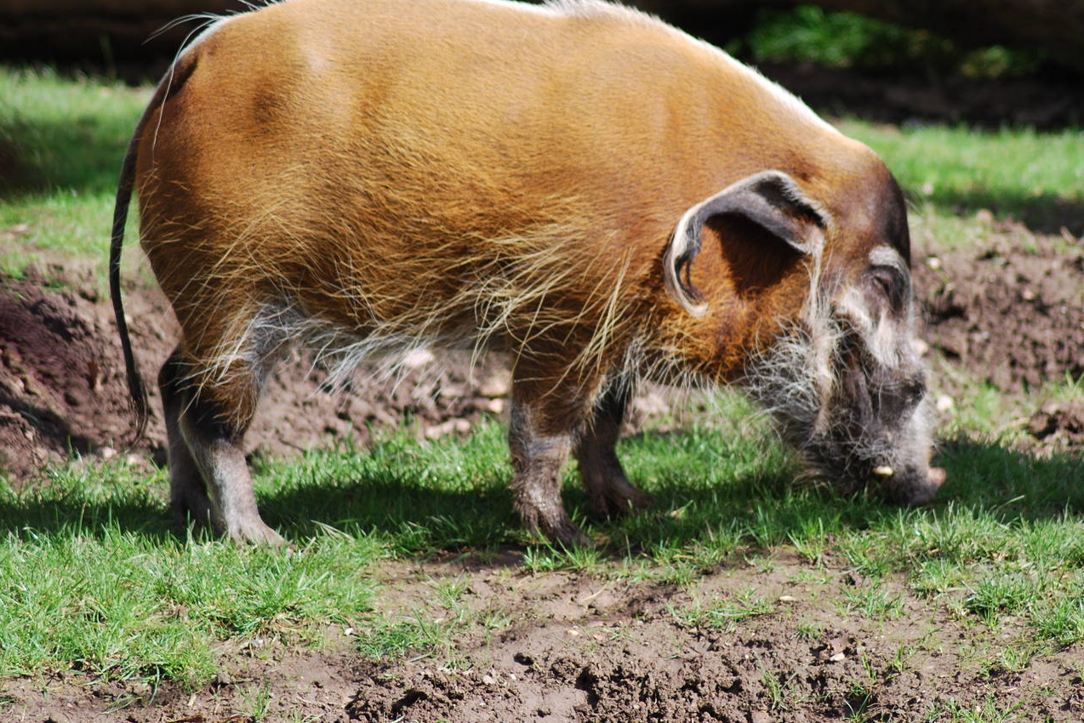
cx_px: 603
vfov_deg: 5.2
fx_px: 7951
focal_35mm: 264
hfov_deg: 7.8
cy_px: 334
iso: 200
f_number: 4.5
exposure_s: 1/500
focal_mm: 140
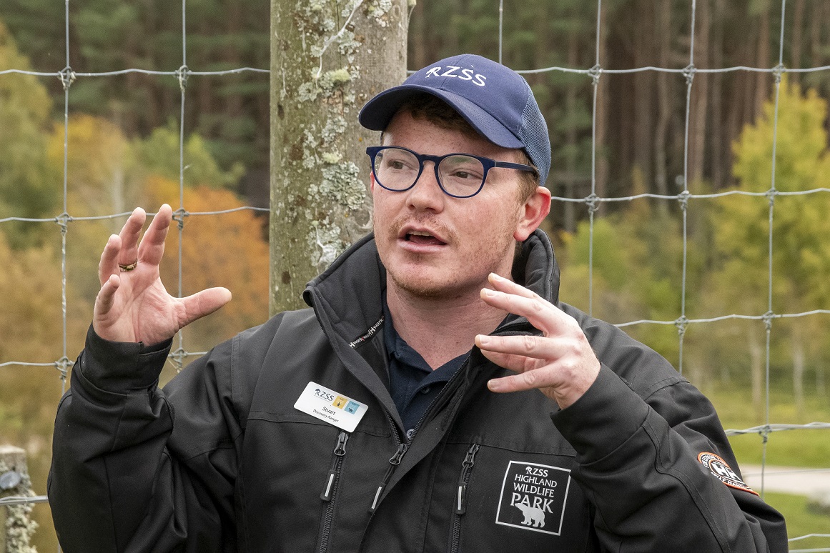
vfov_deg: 11.1
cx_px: 415
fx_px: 2859
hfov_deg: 16.5
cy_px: 276
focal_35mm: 124
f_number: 7.1
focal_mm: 62
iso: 3600
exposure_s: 1/1250
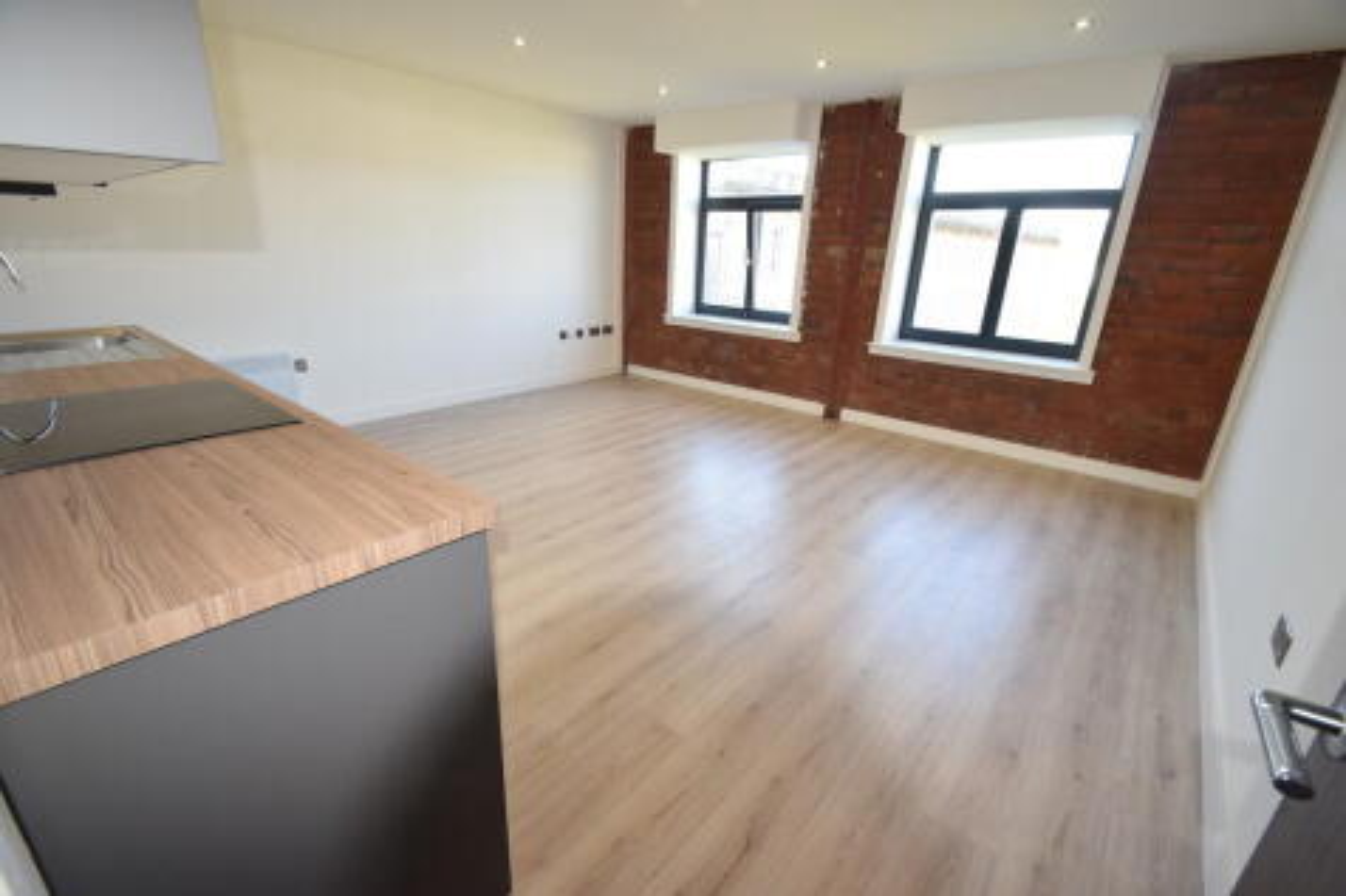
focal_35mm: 15
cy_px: 448
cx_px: 673
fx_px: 561
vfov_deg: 77.3
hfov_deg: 100.4
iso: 800
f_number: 5
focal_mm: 10
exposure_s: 1/100
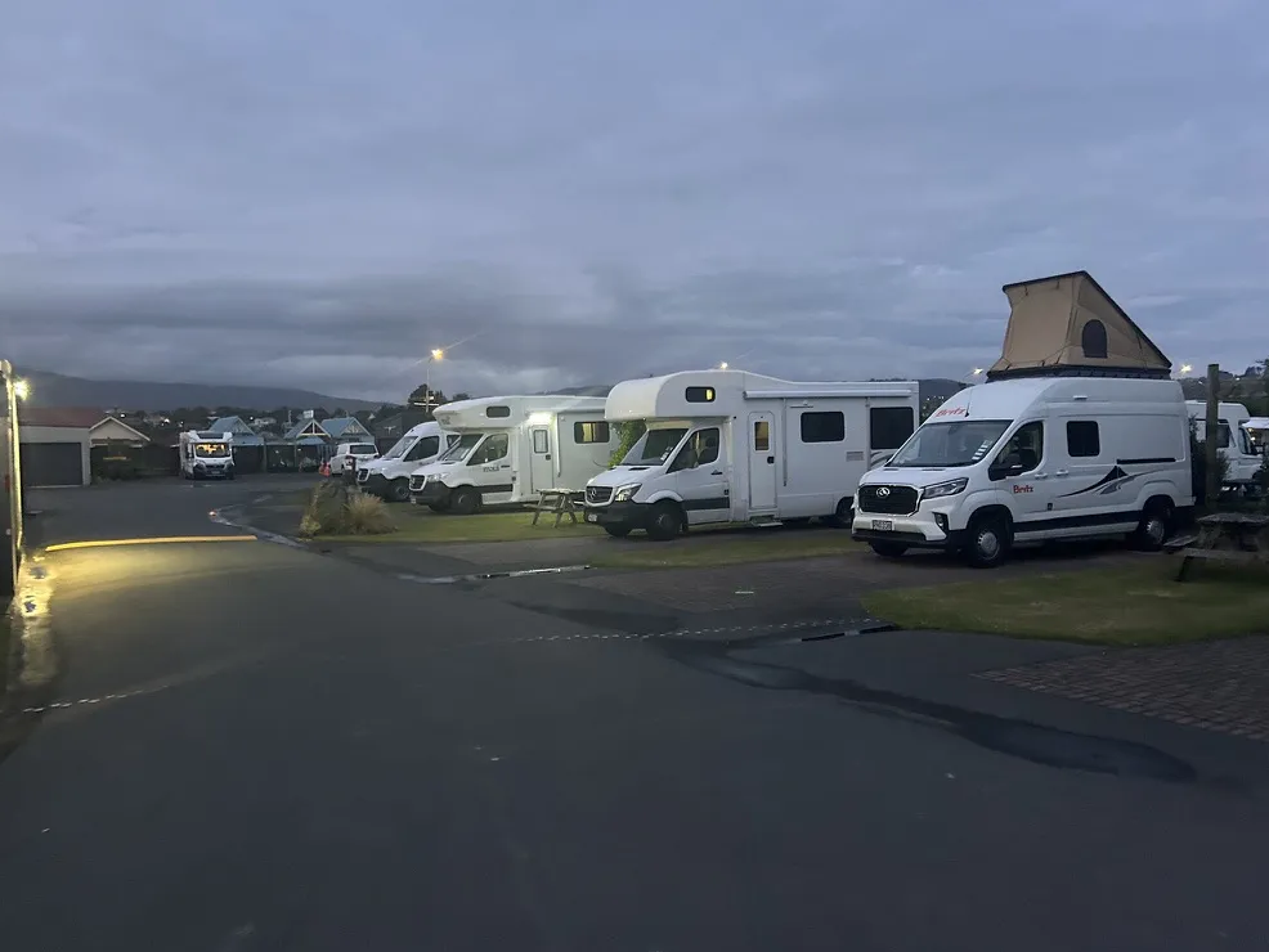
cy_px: 493
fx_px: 990
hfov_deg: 65.3
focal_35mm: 27
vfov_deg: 51.4
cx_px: 638
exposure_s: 1/30
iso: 640
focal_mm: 5.7
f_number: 1.5
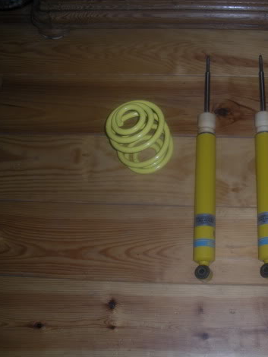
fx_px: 505
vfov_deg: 38.9
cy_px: 181
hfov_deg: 28.8
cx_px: 228
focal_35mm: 49
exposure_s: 1/60
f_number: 3.5
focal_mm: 6.3
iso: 64
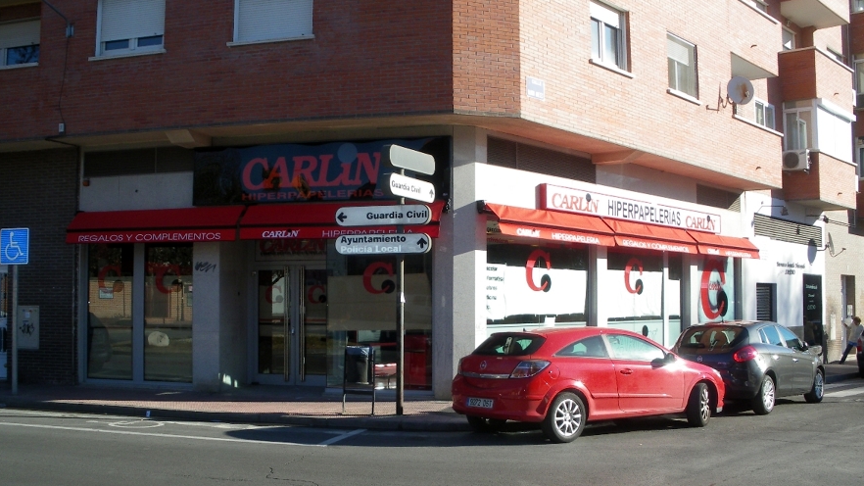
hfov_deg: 50.5
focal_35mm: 40
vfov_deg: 29.7
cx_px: 424
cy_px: 266
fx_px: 916
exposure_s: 1/200
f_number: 5.4
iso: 100
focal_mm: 6.3
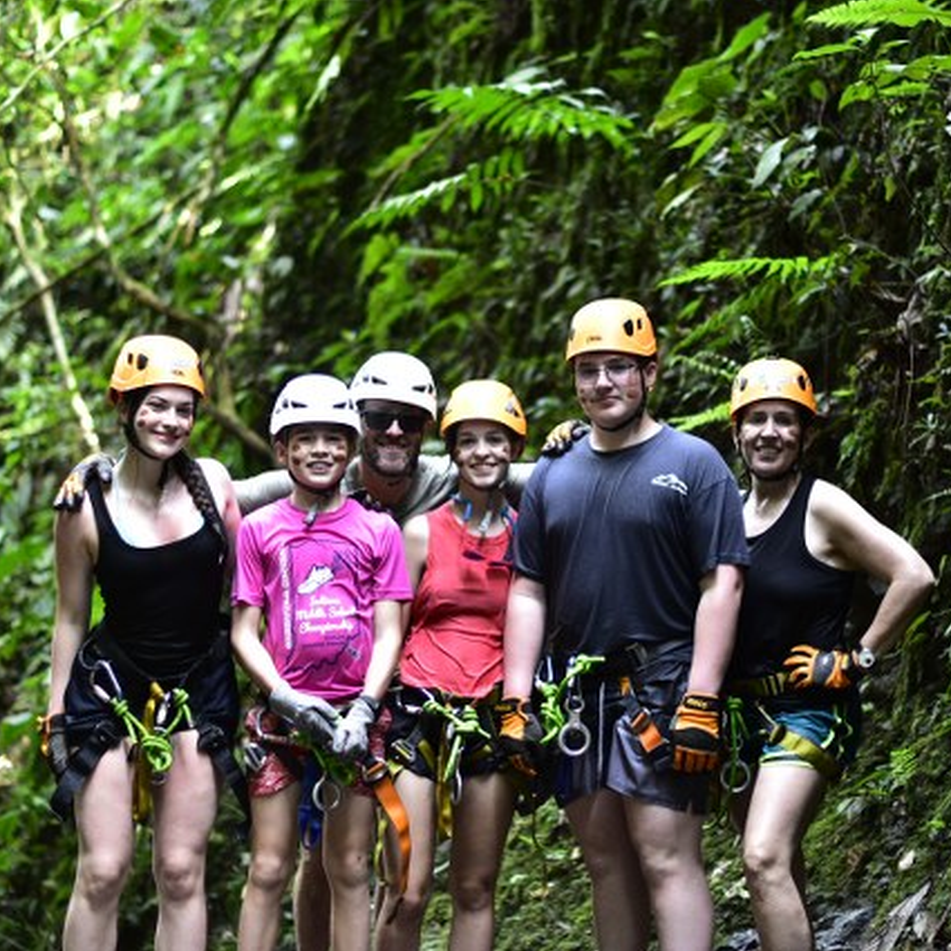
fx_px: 2984
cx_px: 512
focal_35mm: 96
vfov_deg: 18.1
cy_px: 477
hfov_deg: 18.1
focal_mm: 50
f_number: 1.4
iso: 1000
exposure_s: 1/250
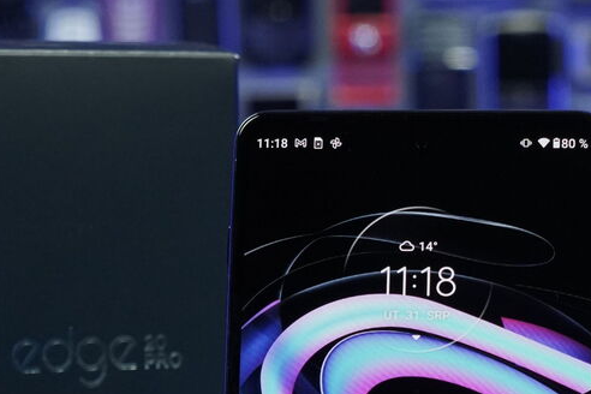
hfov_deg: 21.2
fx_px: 1576
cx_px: 350
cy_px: 329
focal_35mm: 96
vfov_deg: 14.2
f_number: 8
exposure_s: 1/160
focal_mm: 57
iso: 4000
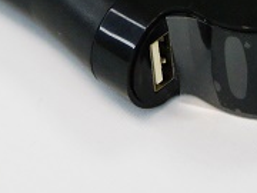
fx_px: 2071
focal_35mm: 279
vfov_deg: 5.3
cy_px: -38
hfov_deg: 7.1
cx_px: 199
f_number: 5.6
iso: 1600
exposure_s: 1/160
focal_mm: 60
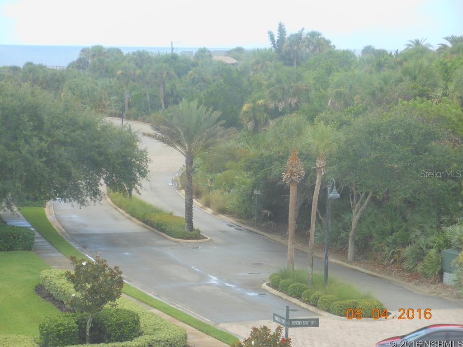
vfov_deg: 13.3
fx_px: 1485
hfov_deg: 17.7
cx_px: 232
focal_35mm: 111
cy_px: 174
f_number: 4.8
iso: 80
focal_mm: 19.7
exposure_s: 1/50
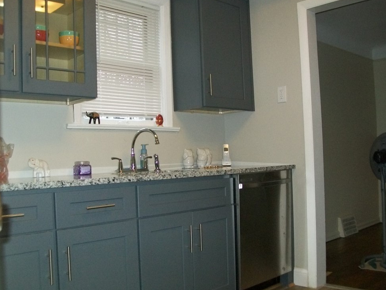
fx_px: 424
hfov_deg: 49.0
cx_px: 190
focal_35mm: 38
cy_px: 150
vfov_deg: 37.7
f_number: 2.7
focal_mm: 6
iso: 160
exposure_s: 1/60
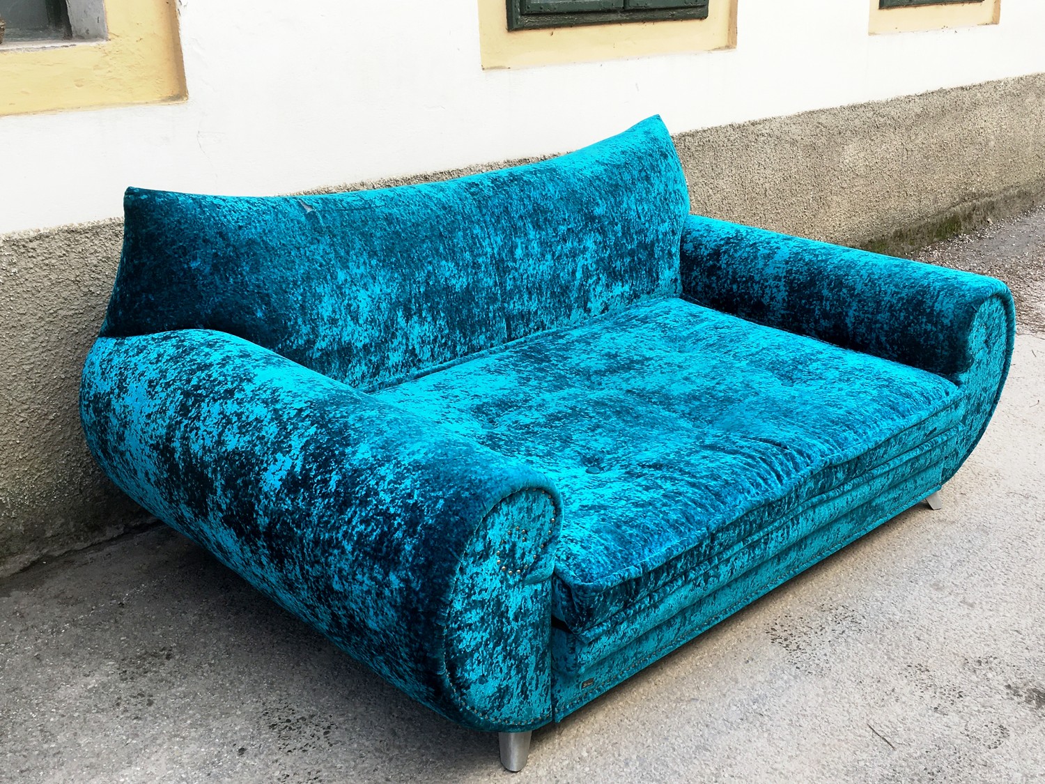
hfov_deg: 61.7
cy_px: 392
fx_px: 875
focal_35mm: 29
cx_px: 522
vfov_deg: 48.2
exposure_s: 1/368
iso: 25
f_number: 2.2
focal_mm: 4.15
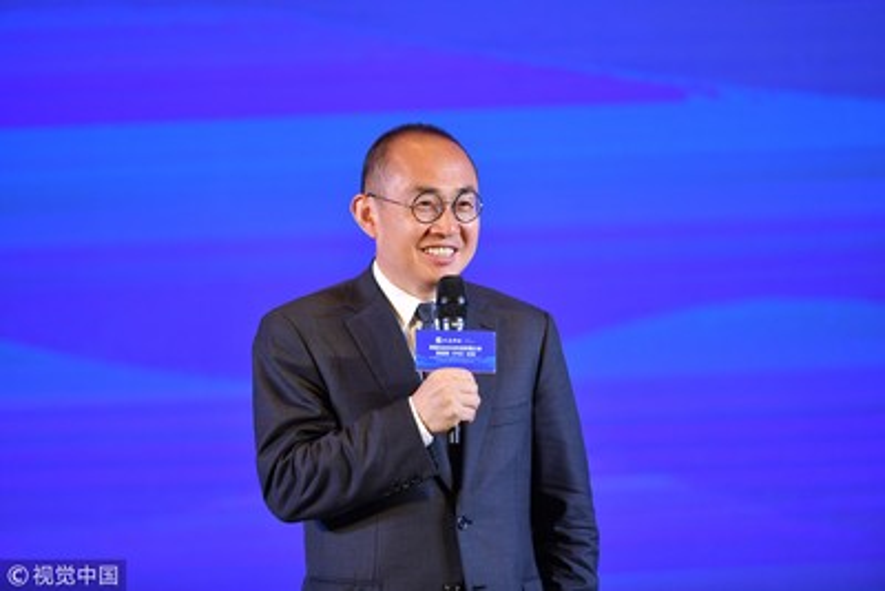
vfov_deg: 6.9
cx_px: 442
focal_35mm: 200
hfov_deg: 10.3
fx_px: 4918
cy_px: 296
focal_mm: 200
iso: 1000
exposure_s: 1/500
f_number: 2.8
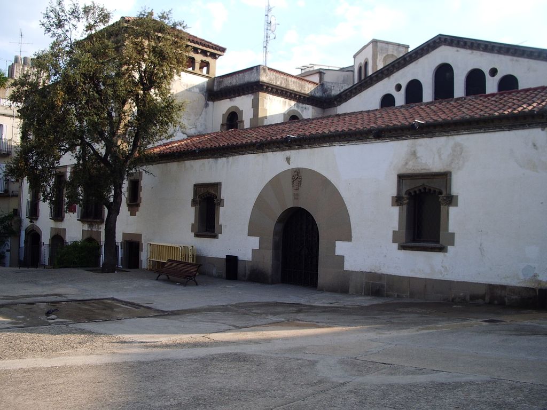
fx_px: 553
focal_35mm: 35
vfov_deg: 40.7
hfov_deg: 52.6
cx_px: 274
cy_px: 205
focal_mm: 5.8
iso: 50
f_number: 4.3
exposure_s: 1/125
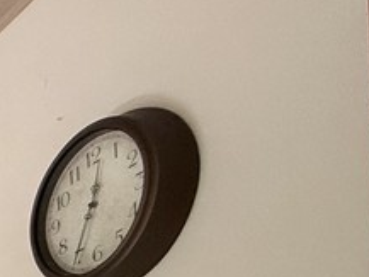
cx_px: -493
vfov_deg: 18.3
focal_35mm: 66
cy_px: 478
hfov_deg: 15.8
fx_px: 704
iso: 200
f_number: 2.2
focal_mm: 2.22
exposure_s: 1/99
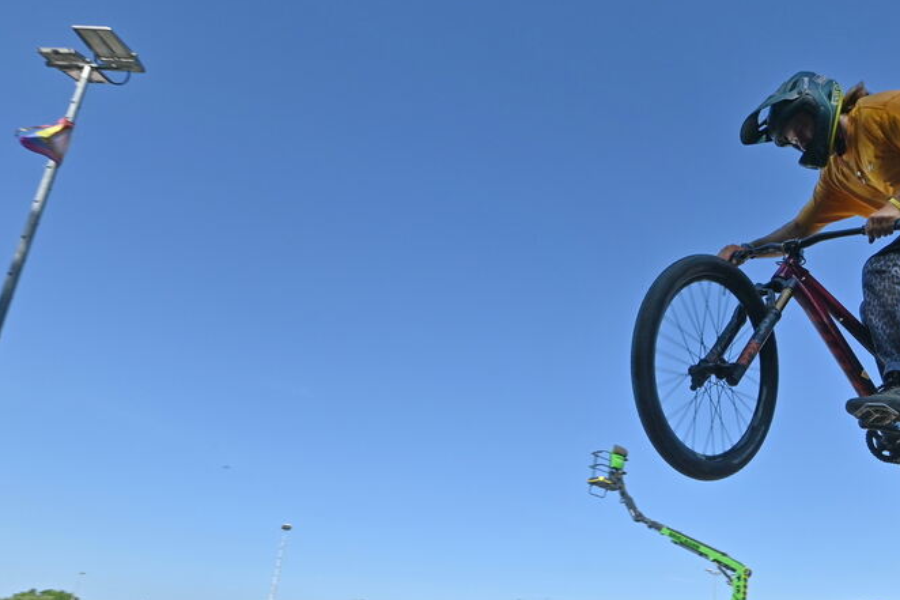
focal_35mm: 29
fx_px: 725
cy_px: 451
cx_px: 640
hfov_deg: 61.2
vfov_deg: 43.5
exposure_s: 1/400
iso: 400
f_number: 14
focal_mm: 16
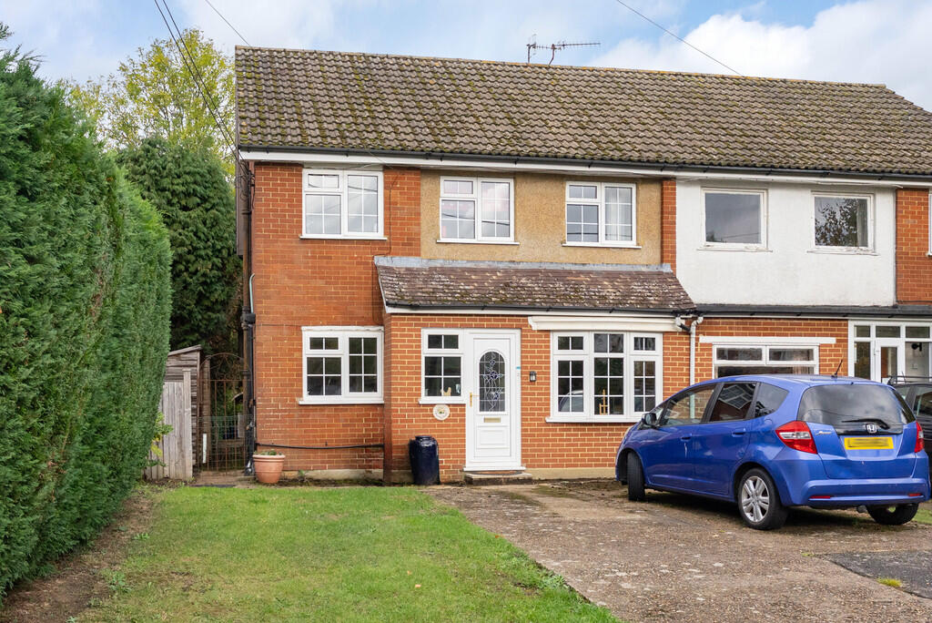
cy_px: 312
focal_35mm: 24
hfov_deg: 73.7
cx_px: 466
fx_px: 622
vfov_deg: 53.2
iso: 2000
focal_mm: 24
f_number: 7.1
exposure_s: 1/1600
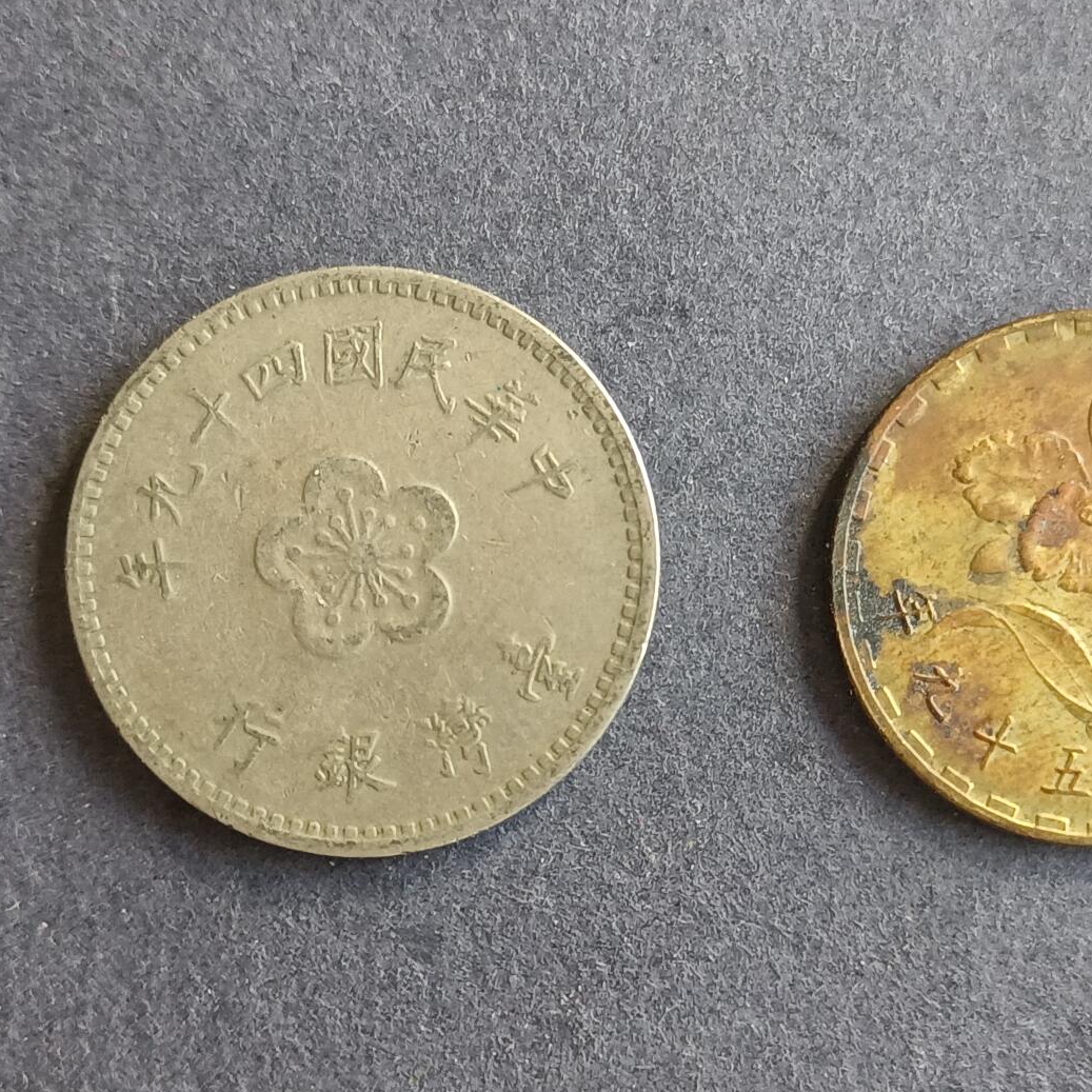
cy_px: 545
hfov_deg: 25.3
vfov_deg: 25.4
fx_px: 2427
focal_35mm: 68
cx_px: 682
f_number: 1.8
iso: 354
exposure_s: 1/50
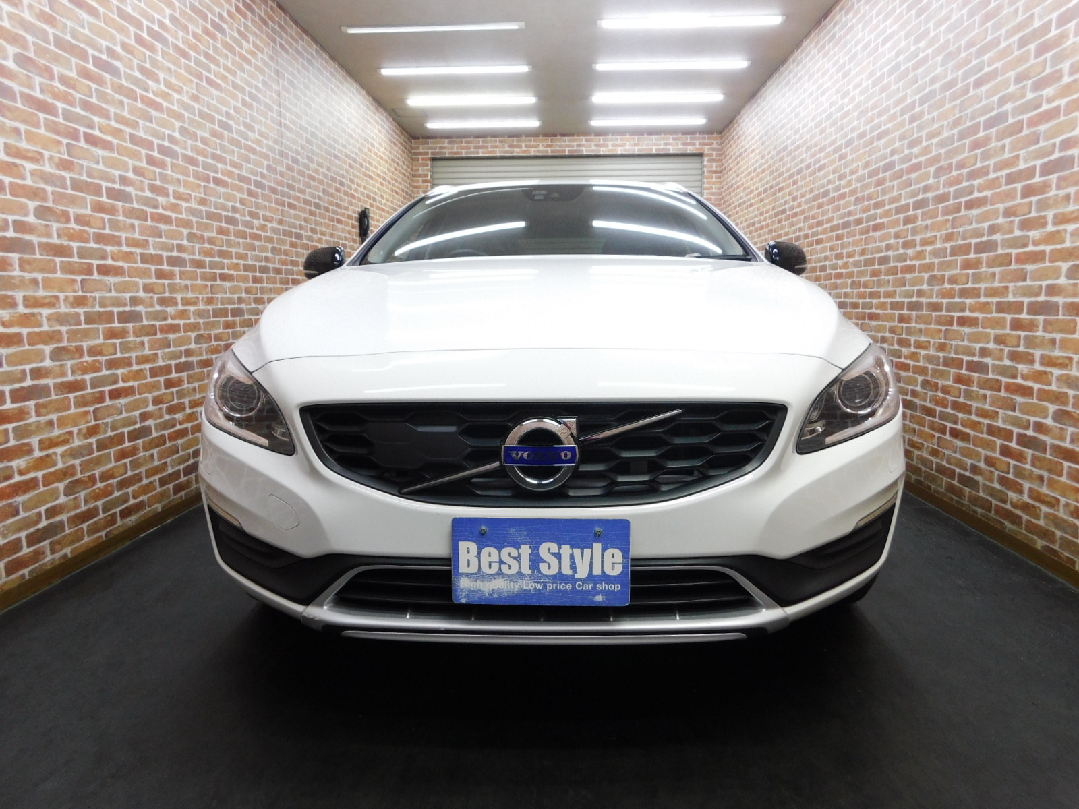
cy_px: 404
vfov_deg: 58.9
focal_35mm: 23
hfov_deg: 73.9
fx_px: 717
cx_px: 540
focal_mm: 4
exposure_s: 1/30
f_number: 3
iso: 250
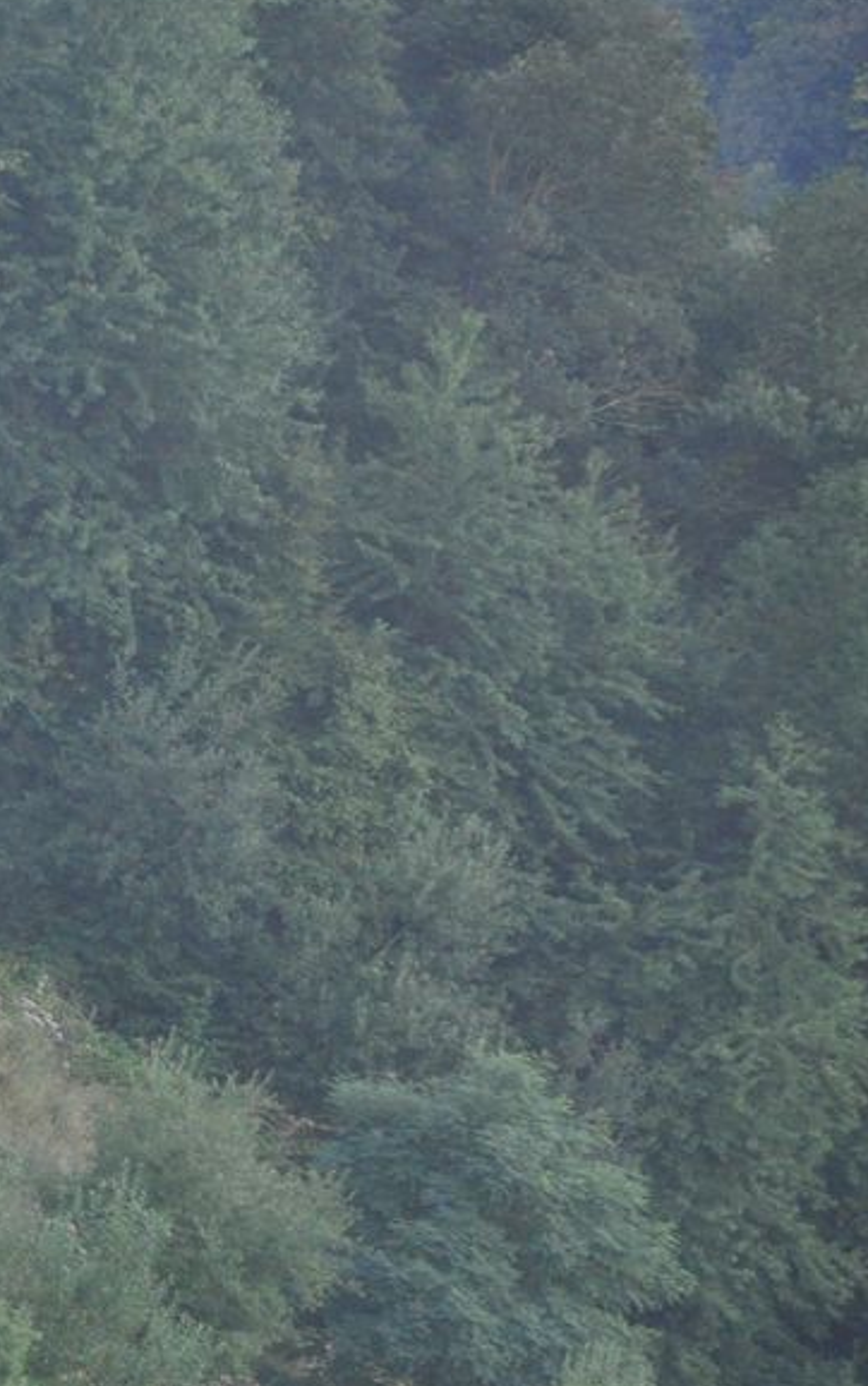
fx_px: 16758
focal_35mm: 443
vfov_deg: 4.7
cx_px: -1007
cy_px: 1026
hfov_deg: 2.9
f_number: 5.6
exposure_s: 1/160
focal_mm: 105
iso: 800
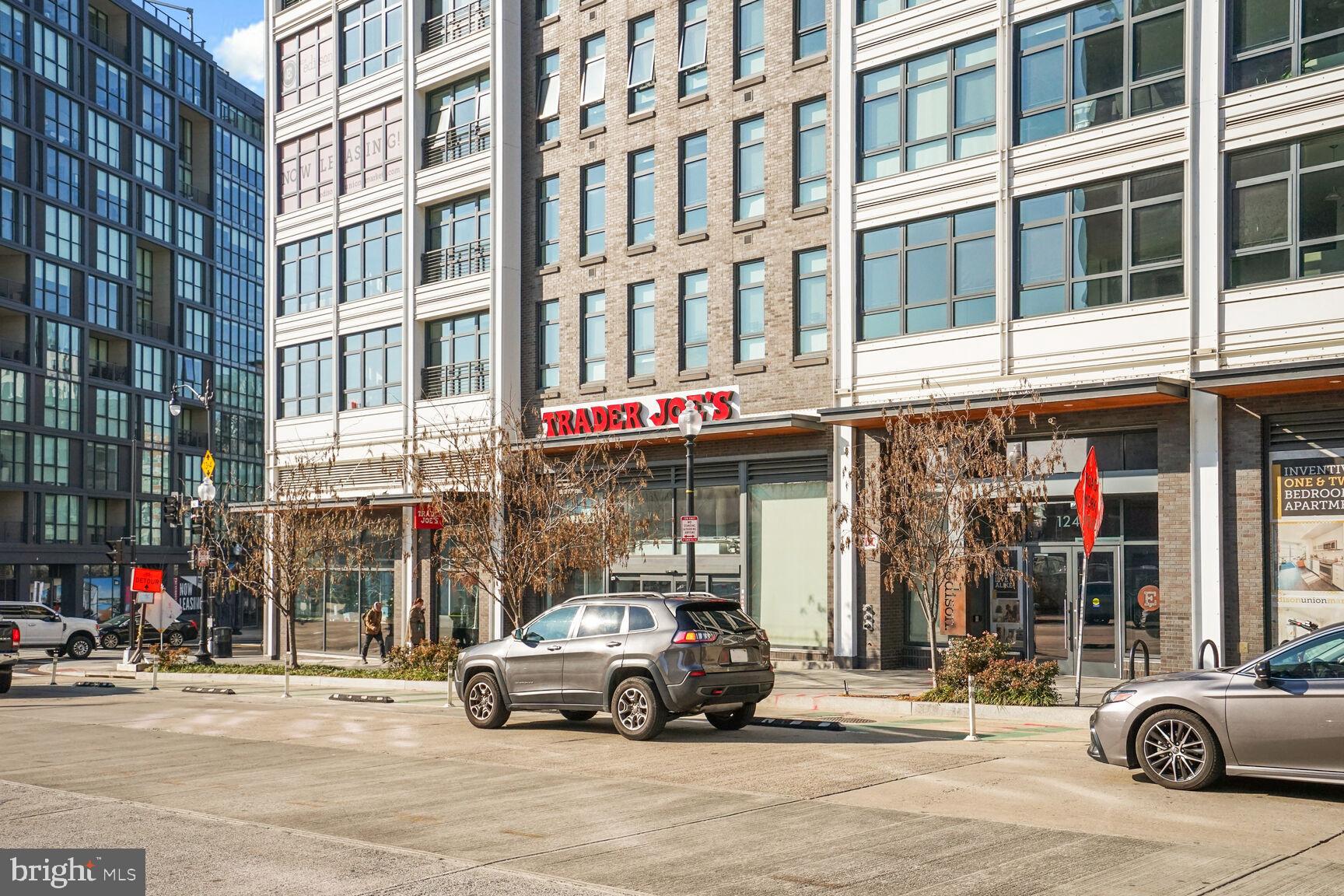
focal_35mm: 35
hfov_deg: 54.4
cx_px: 672
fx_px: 1307
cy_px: 448
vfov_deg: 37.9
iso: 800
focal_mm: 35
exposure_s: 1/1600
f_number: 9
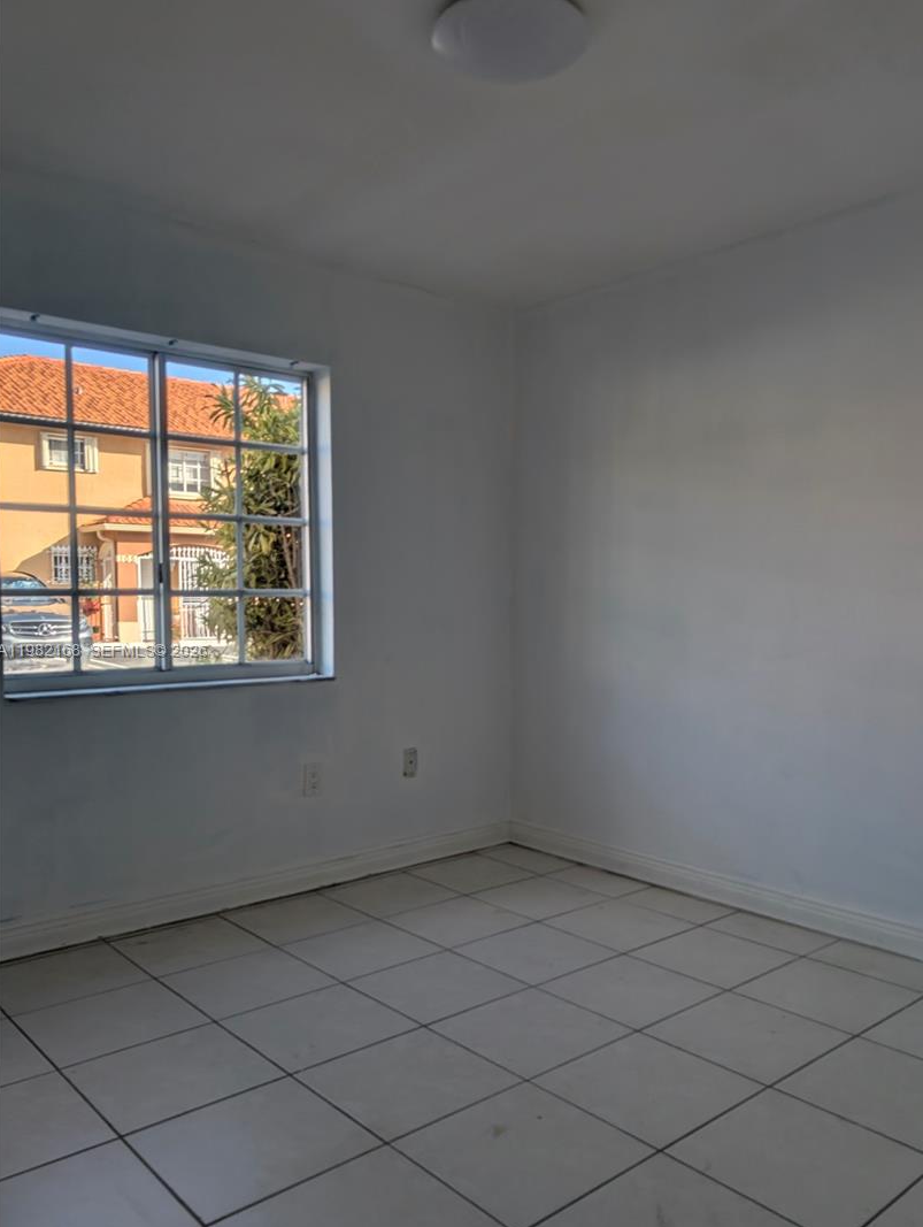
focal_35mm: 27
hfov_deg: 51.3
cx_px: 513
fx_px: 958
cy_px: 652
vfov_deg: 65.2
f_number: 1.68
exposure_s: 1/2008
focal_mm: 6.9
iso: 27
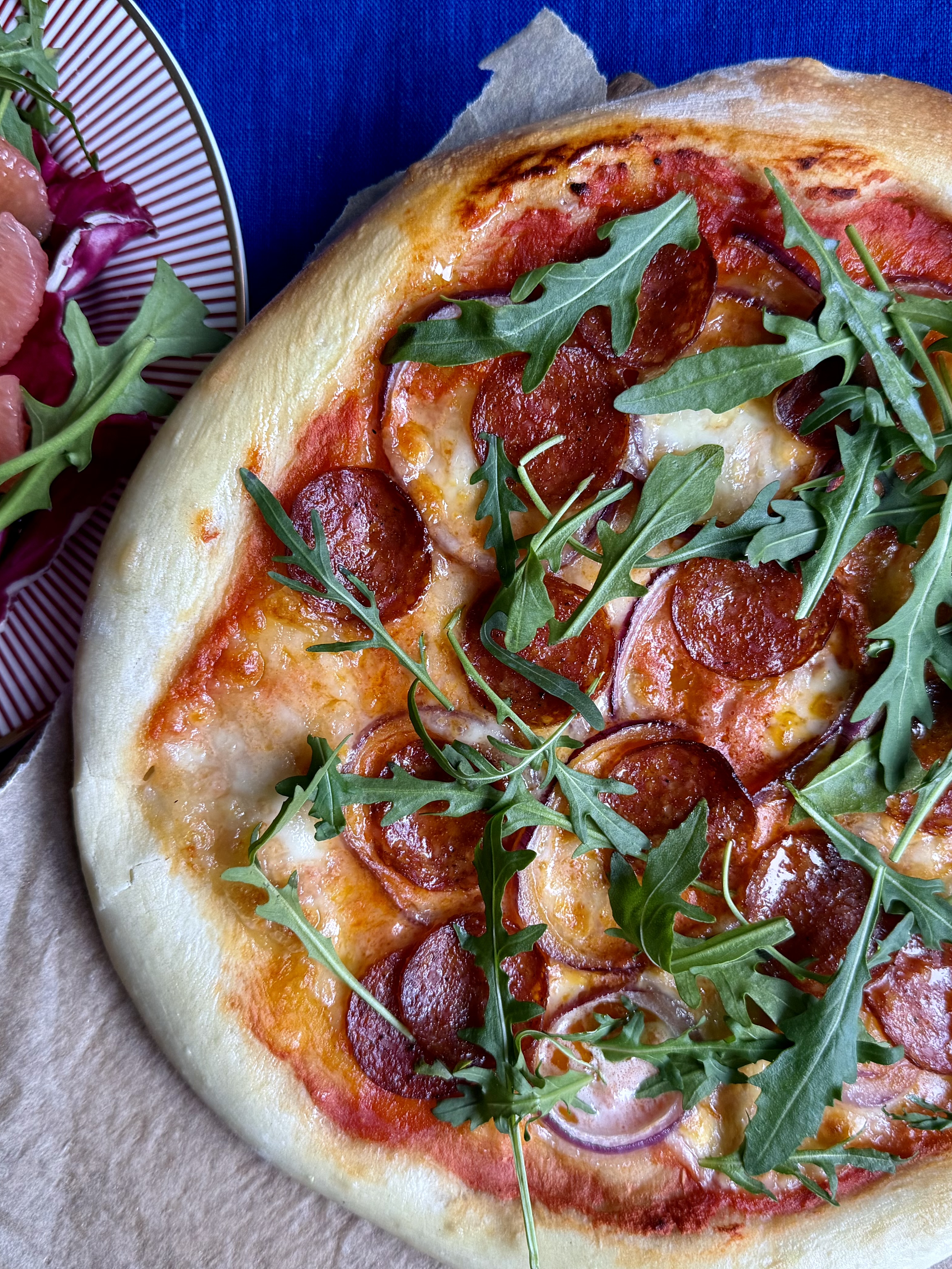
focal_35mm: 33
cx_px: 475
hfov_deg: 42.9
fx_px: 1210
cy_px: 654
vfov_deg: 55.3
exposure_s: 1/60
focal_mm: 6.76
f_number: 1.78
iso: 250
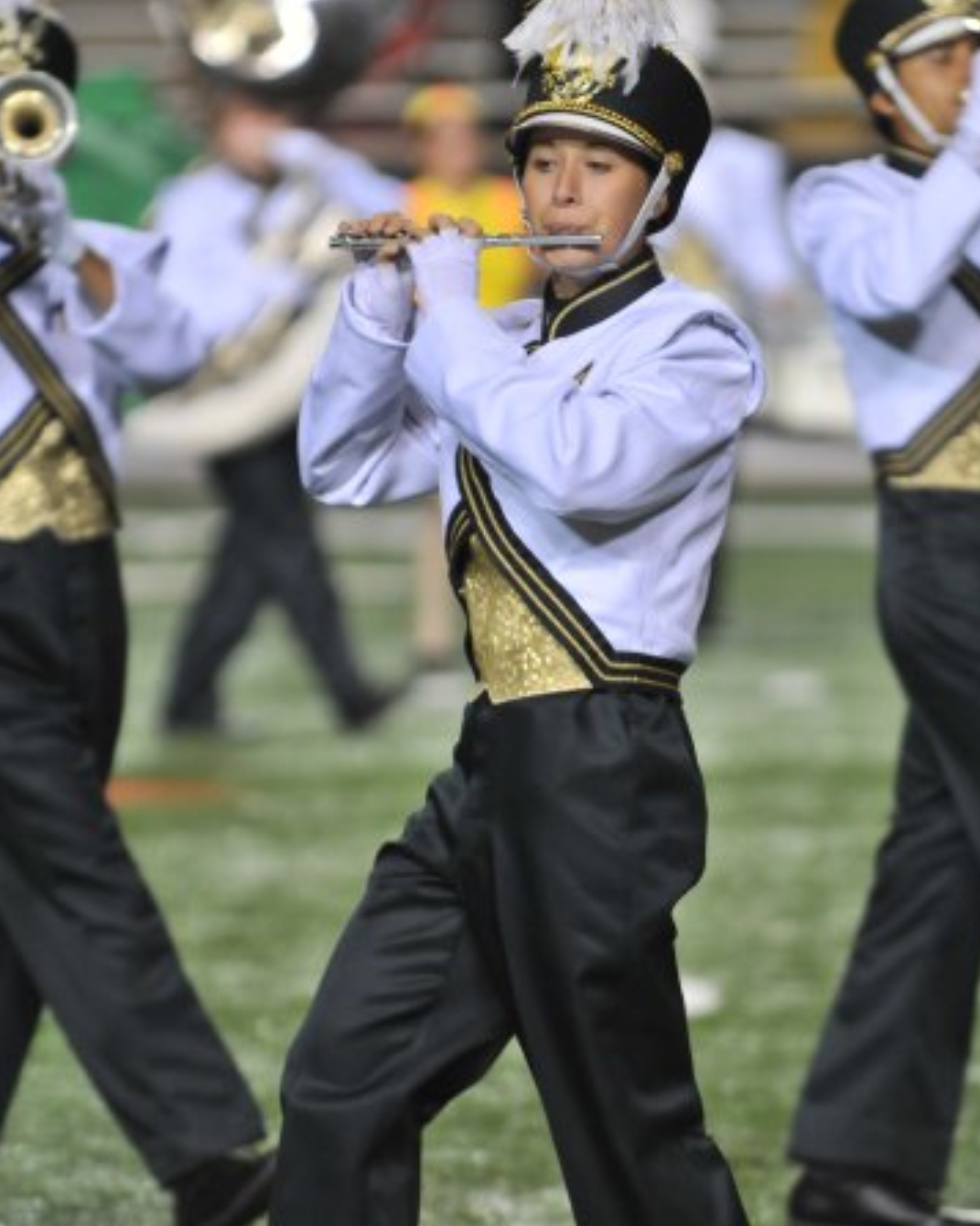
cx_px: 526
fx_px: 13719
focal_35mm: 378
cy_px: 647
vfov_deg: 5.1
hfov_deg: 4.1
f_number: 2.8
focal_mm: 200
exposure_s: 1/320
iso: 800
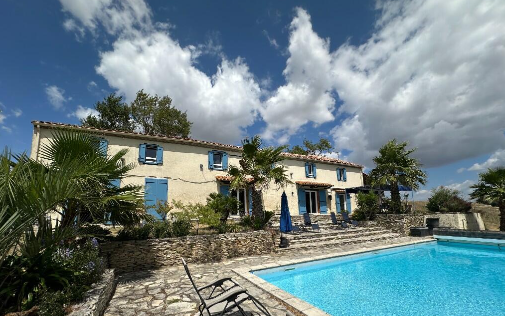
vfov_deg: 74.2
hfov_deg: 101.5
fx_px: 206
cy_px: 184
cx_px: 254
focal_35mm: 15
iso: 50
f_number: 2.2
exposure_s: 1/4000
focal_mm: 2.22
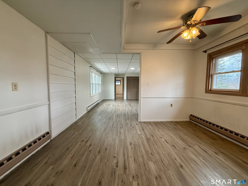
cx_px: 124
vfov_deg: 85.7
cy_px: 93
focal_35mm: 14
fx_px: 100
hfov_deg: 102.1
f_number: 2.2
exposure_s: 1/120
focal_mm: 2.22
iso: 320
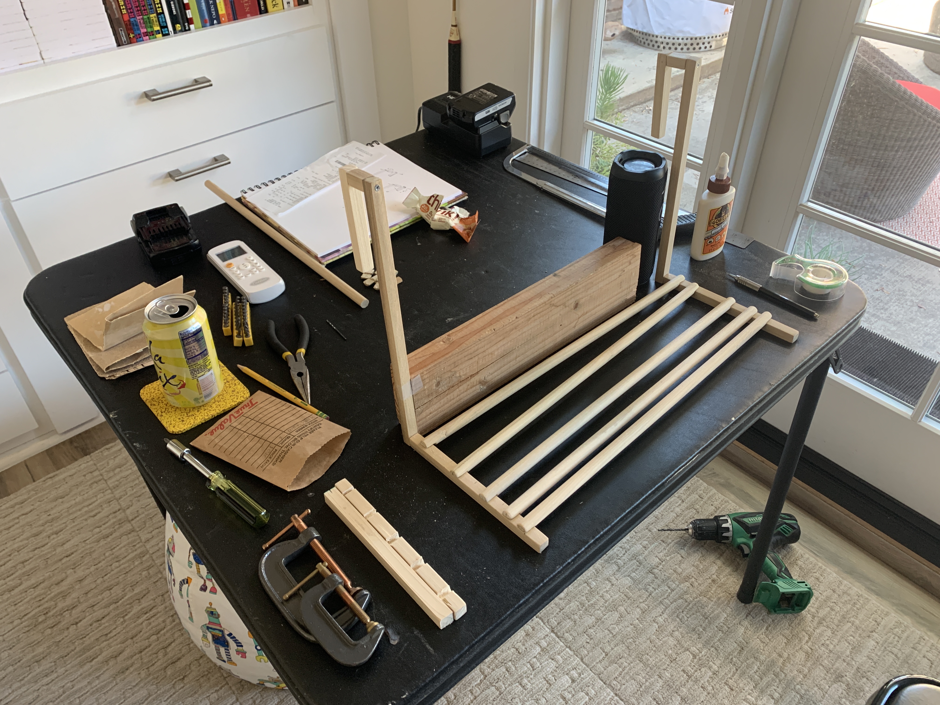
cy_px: 352
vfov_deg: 53.1
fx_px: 706
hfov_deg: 67.3
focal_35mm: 26
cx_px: 470
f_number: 1.8
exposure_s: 1/60
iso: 160
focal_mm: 4.25
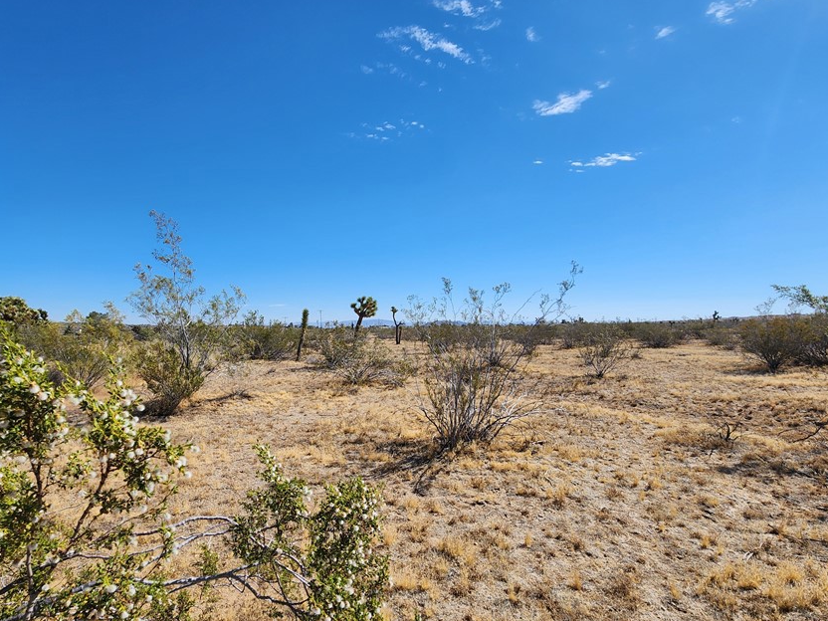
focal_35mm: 16
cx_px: 364
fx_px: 383
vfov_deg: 77.8
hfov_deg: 94.1
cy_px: 344
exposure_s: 1/2456
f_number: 2.2
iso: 50
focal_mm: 2.2
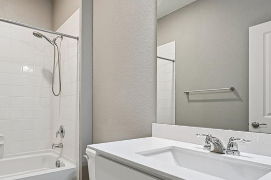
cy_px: 106
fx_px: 181
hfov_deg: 71.9
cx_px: 94
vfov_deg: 52.8
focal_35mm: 24
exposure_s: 1/10
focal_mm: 14
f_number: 8
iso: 400
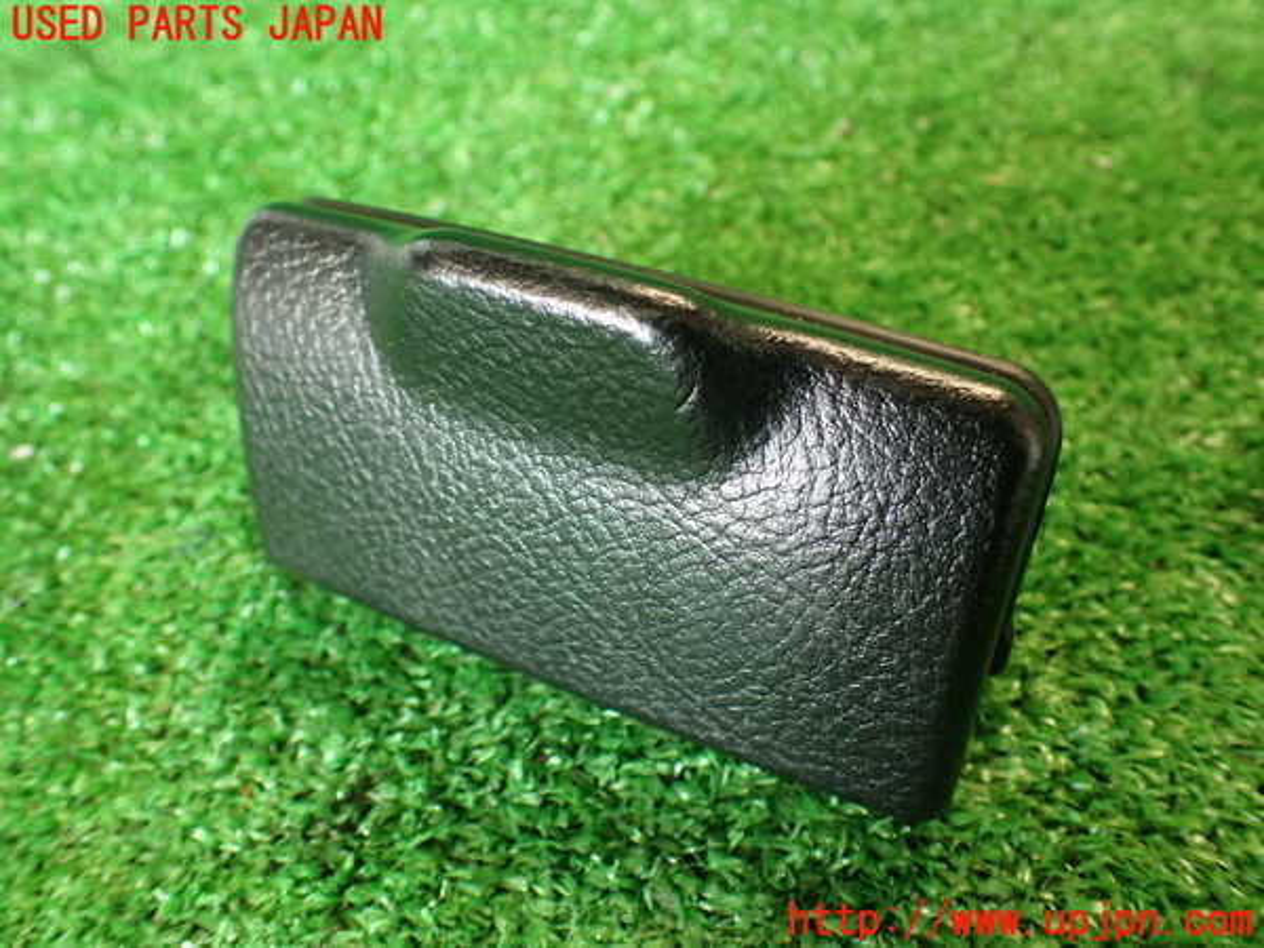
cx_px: 632
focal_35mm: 30
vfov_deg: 46.8
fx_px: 1095
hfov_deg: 60.0
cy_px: 474
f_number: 2.3
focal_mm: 5.4
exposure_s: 1/30
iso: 250
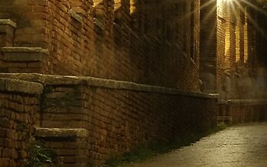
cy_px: -127
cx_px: 307
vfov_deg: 5.2
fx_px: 1798
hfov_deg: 8.4
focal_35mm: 247
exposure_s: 14
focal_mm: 23.5
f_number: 16
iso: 160
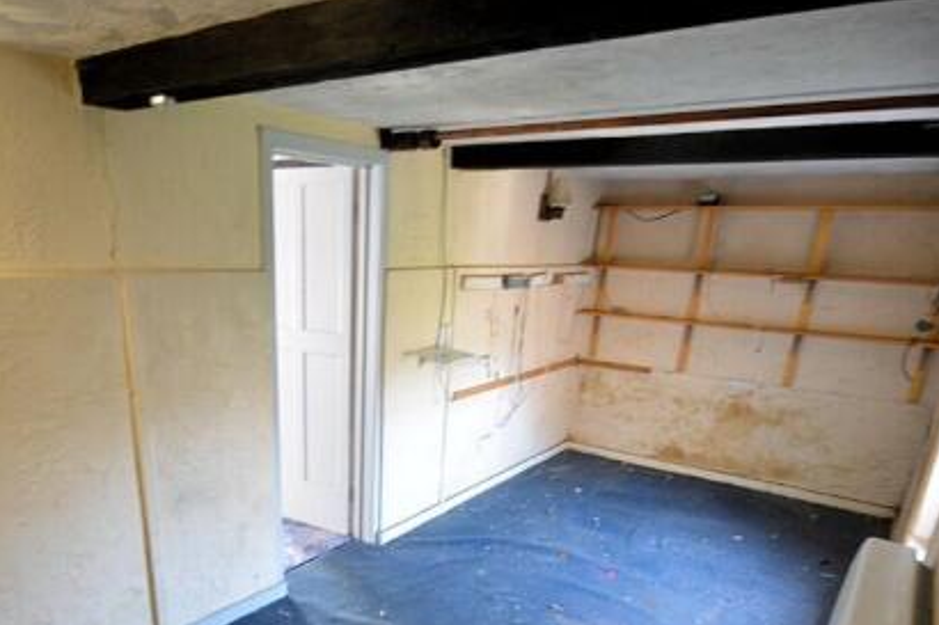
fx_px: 626
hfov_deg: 73.1
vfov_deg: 50.4
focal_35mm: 24
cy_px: 486
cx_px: 380
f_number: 8
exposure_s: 1/1.6
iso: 400
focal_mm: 10
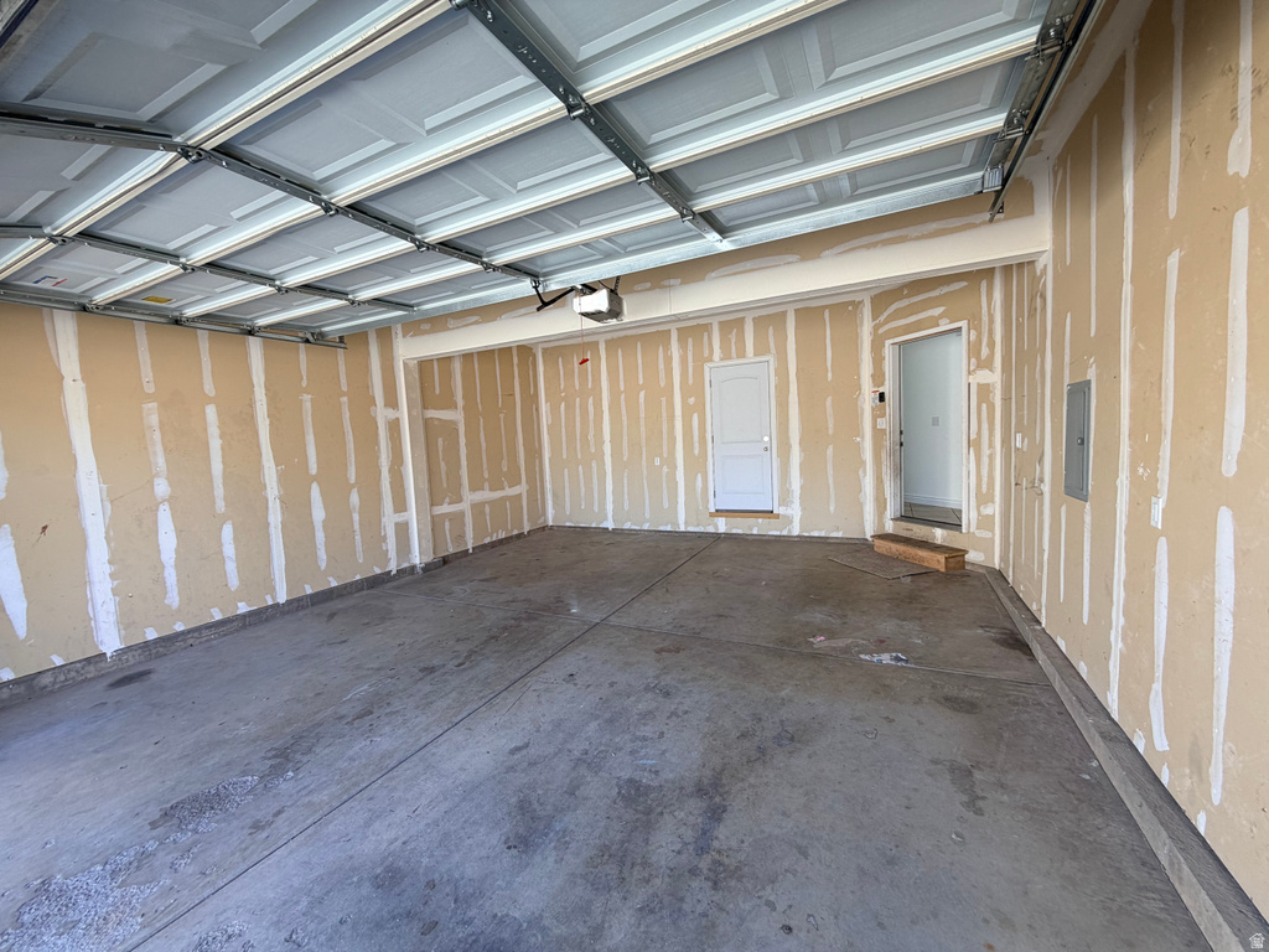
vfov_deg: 85.7
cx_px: 634
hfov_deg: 102.1
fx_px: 513
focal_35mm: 14
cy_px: 476
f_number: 2.2
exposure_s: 1/120
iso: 40
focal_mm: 2.22
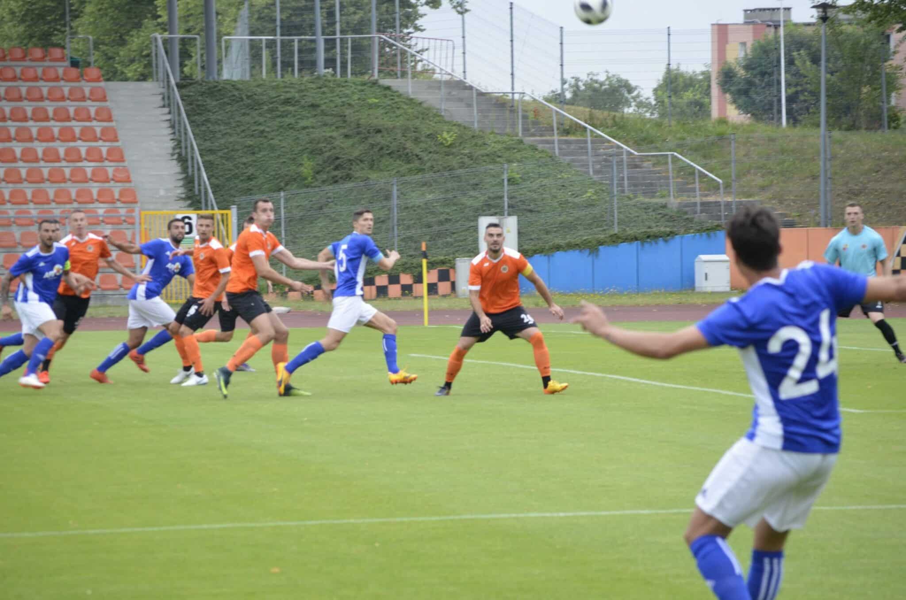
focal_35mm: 174
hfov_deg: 11.8
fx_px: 4369
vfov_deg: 7.9
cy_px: 300
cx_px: 453
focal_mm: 116
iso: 200
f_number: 6.3
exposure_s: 1/160
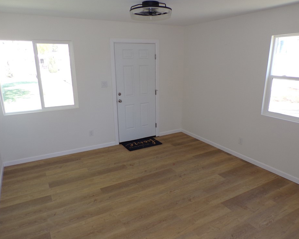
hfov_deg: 66.0
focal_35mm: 26
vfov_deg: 54.9
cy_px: 122
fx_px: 230
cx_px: 152
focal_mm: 4.3
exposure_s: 1/70
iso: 100
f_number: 3
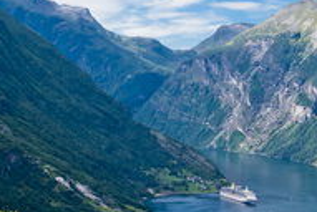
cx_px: 279
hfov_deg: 22.6
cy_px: 174
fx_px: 776
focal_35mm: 88
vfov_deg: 15.5
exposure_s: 1/250
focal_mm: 28
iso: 200
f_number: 10
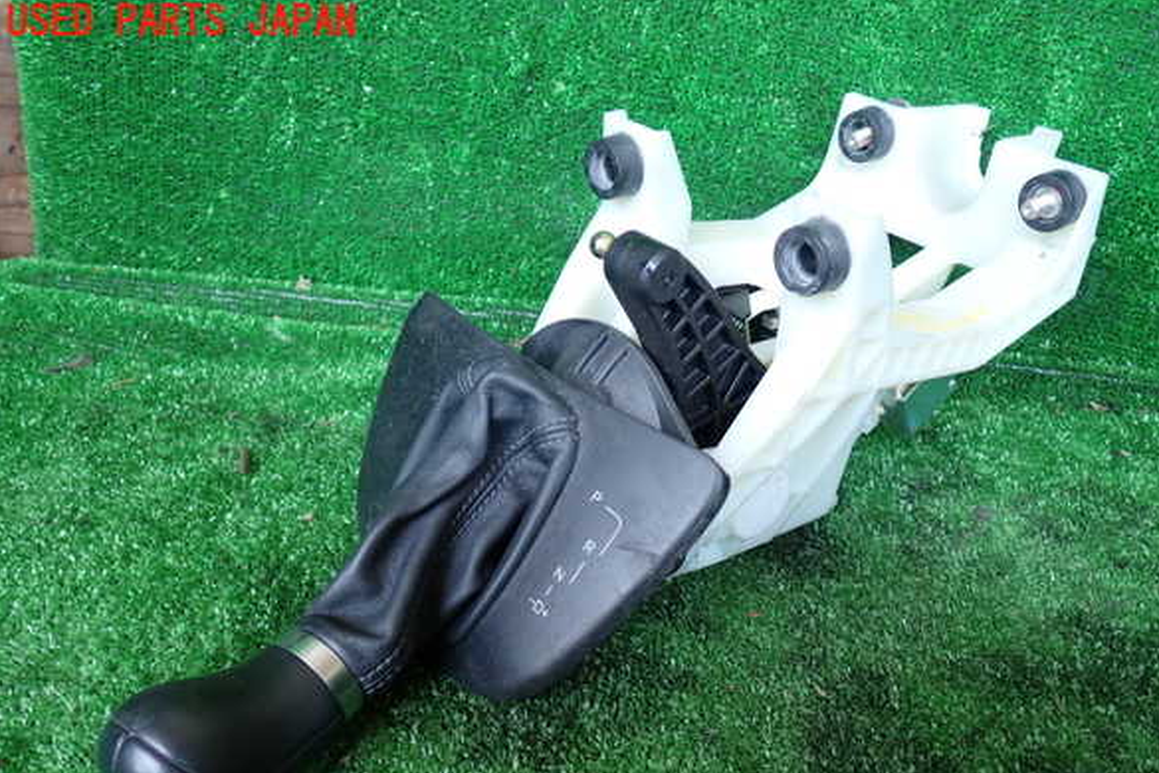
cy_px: 444
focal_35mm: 32
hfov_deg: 58.7
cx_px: 590
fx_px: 1030
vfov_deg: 41.0
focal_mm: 5.4
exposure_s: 1/60
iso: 160
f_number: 2.3
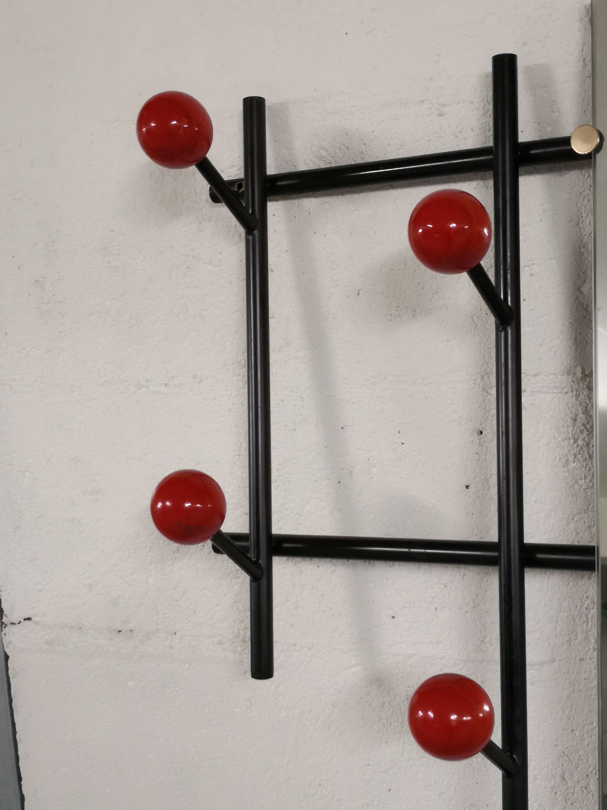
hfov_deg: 27.0
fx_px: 1263
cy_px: 405
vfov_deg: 35.5
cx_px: 304
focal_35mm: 54
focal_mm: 3.95
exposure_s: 1/33.3
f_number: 1.6
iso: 160
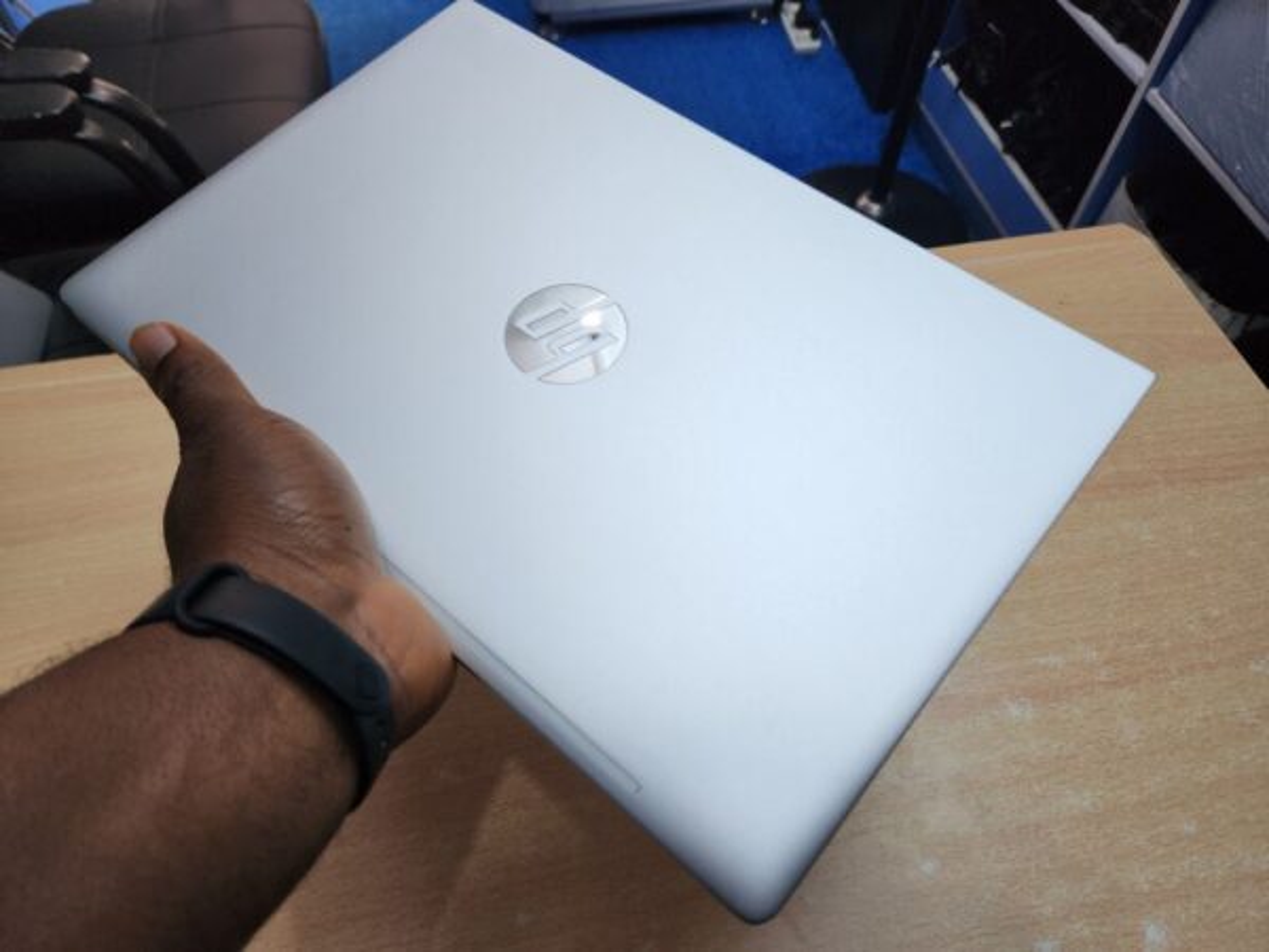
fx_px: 843
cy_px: 476
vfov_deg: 58.9
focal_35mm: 23
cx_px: 634
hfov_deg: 73.9
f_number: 1.8
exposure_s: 1/100
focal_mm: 5.4
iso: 50
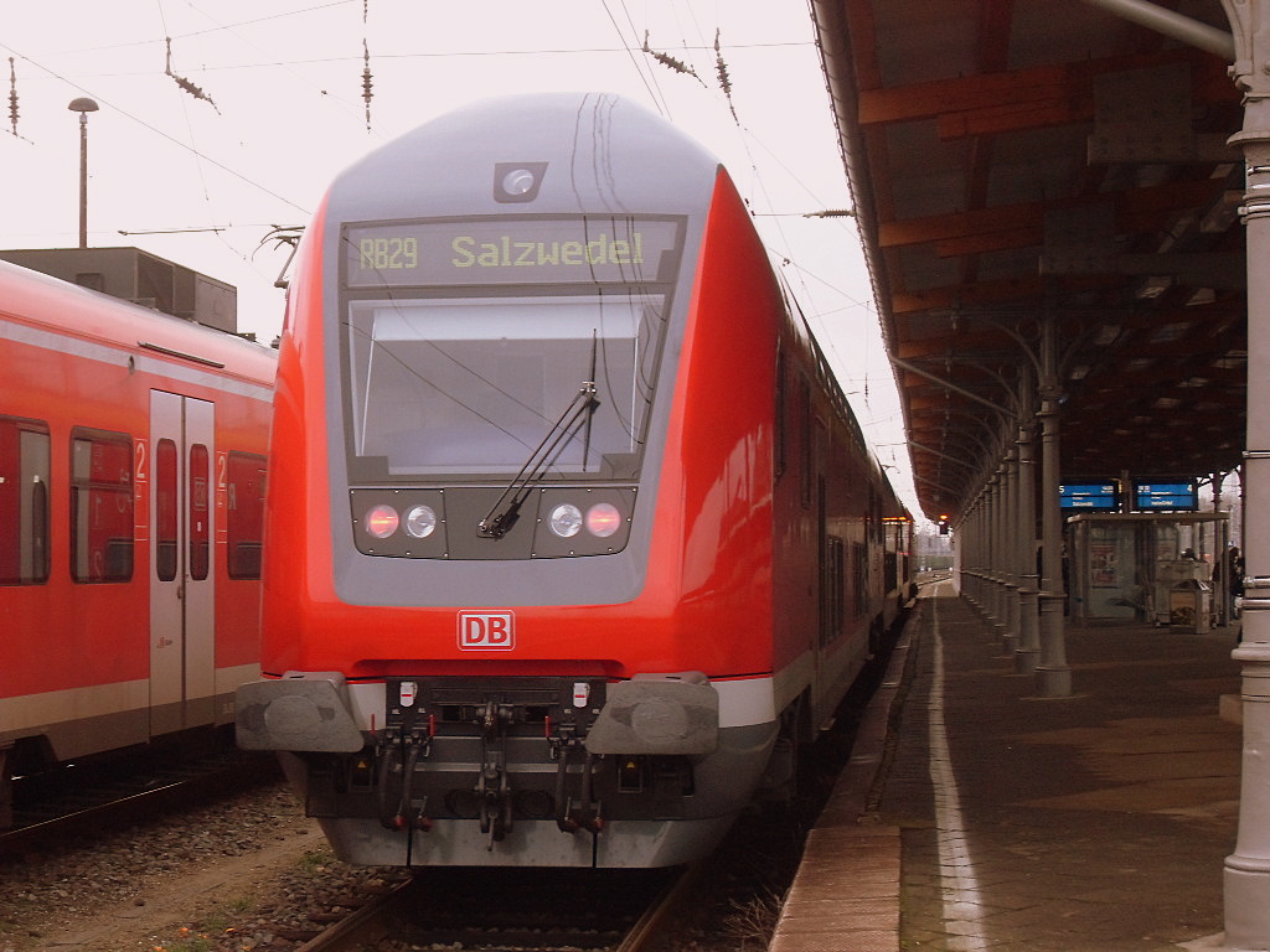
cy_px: 476
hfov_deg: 28.2
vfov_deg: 21.3
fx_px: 2531
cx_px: 635
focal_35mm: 69
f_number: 4
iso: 200
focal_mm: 11.8
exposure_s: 1/60
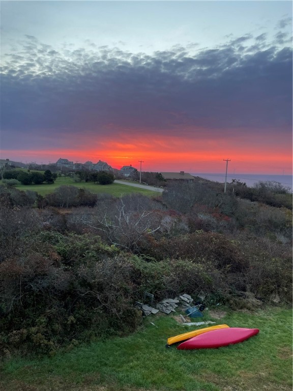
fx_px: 293
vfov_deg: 67.3
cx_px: 146
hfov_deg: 53.1
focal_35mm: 26
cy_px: 196
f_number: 1.6
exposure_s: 1/121
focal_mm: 4.2
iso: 80
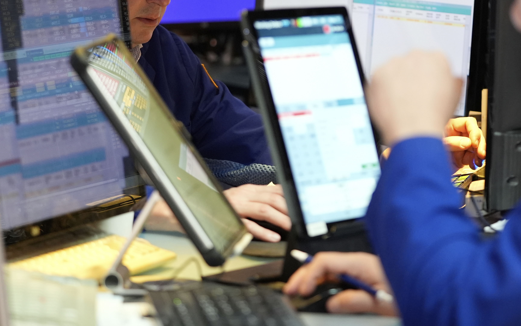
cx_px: 312
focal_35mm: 150
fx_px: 2130
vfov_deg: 8.7
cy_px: 57
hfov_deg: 13.9
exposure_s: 1/125
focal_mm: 85
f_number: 2.8
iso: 2000
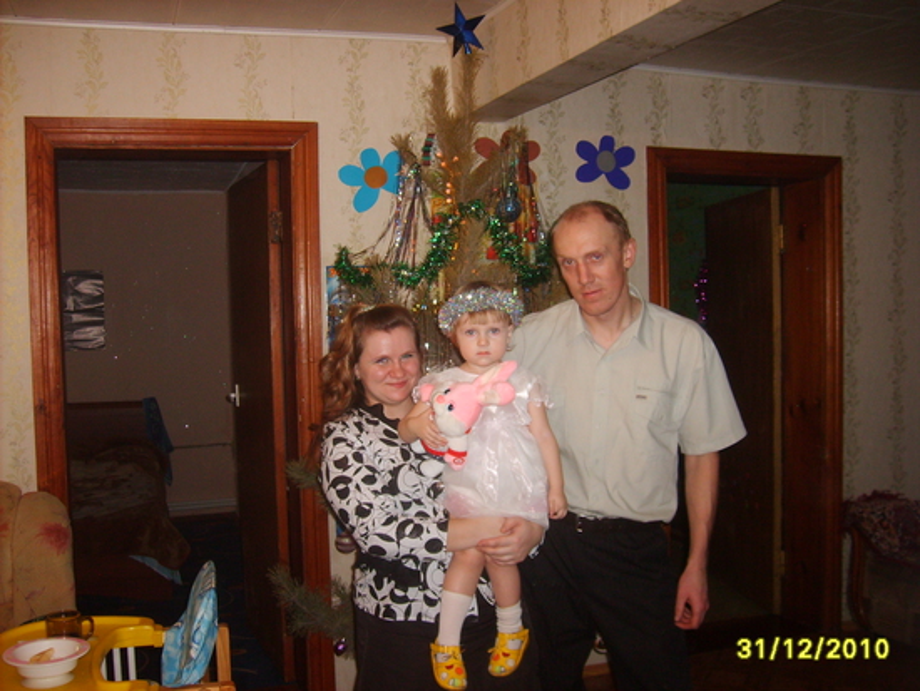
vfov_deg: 40.7
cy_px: 346
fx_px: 931
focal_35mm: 35
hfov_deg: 52.6
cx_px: 460
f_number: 2.8
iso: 100
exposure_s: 1/45
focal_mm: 5.8
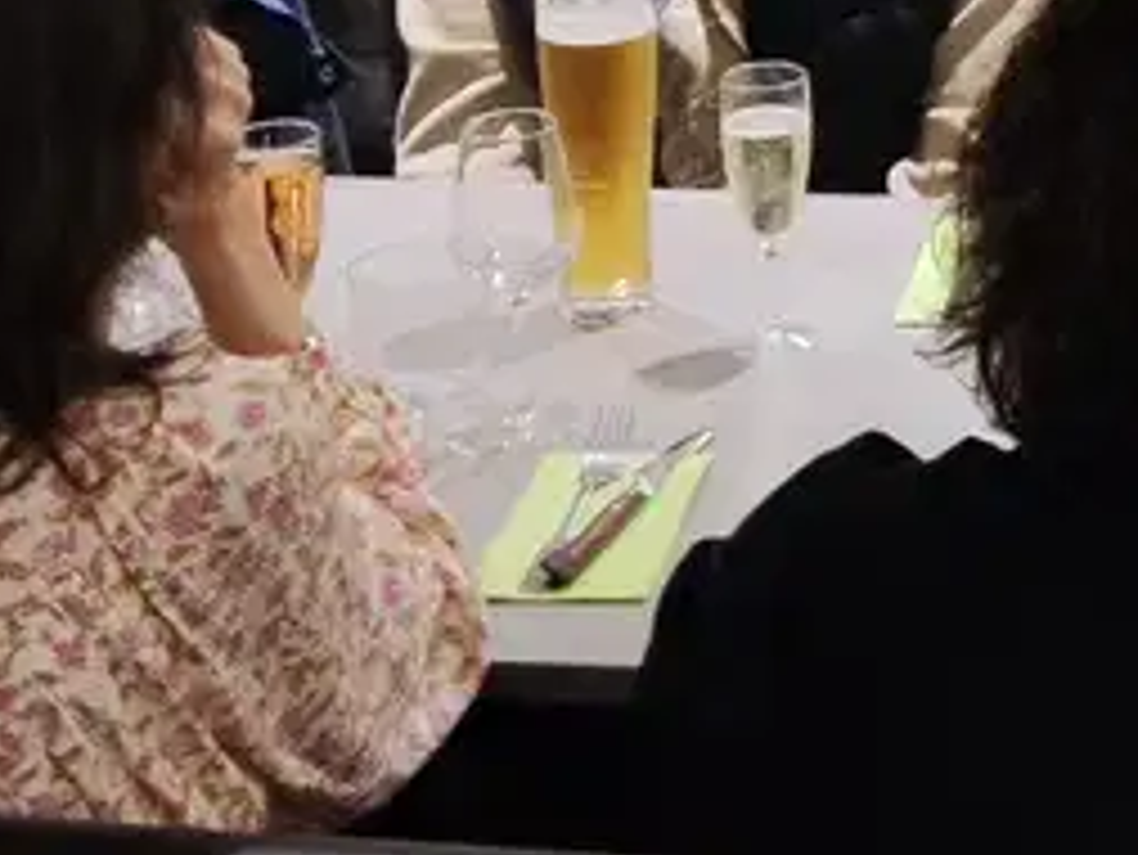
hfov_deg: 18.2
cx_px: 1453
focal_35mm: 101
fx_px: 3322
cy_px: -423
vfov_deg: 13.8
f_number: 1.79
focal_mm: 4.71
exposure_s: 1/25
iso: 601
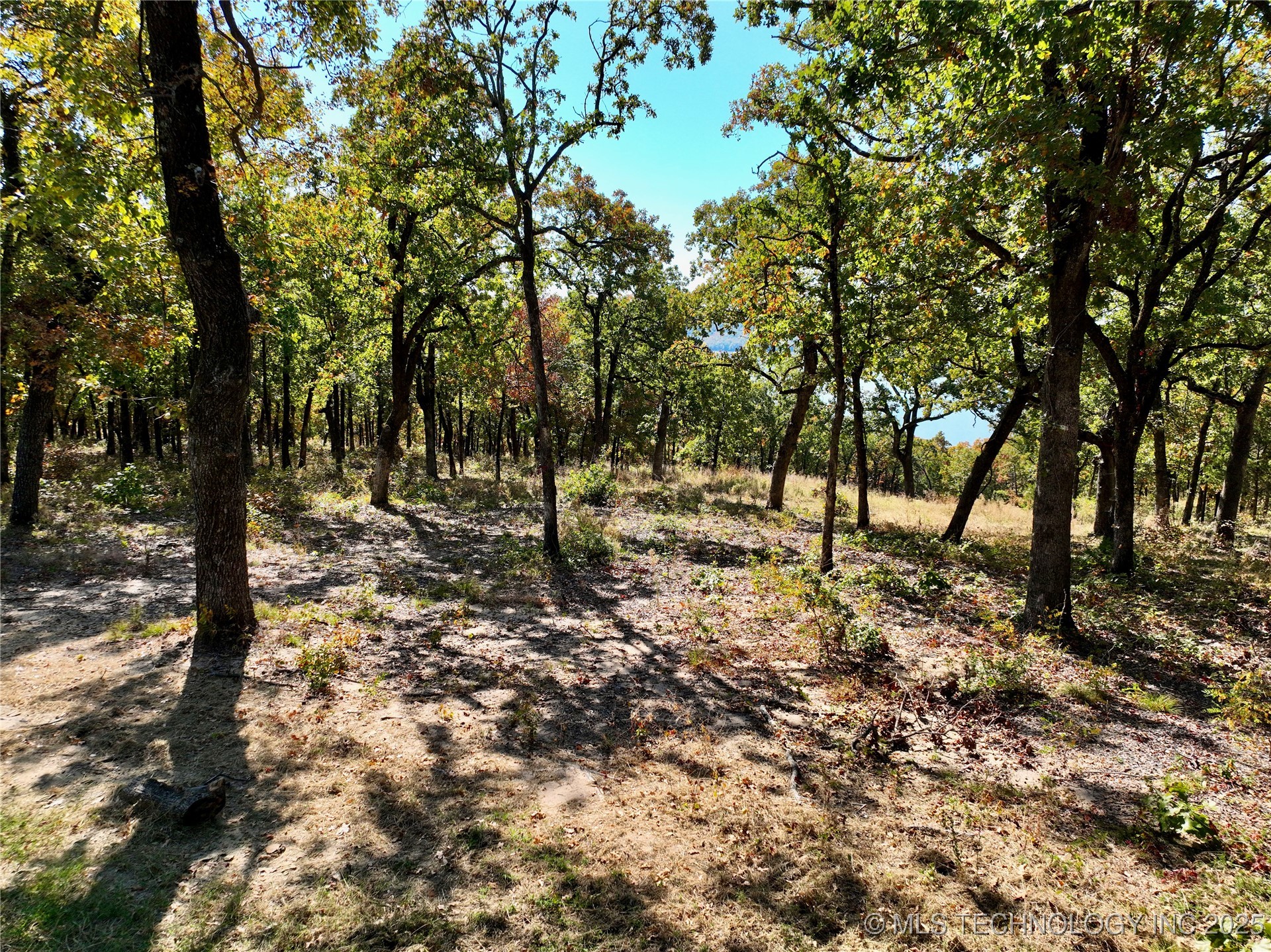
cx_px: 636
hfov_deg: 71.6
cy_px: 476
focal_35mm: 24
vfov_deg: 56.8
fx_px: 881
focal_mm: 12.29
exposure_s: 1/2000
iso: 240
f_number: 2.8
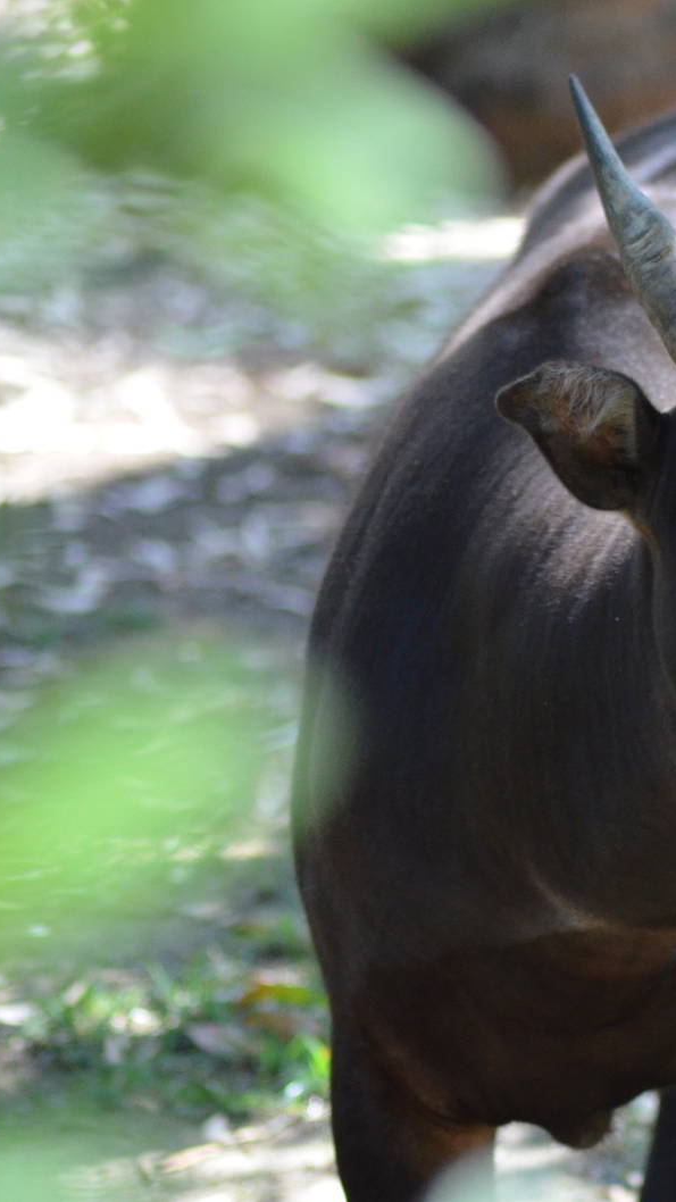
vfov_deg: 5.1
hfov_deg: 2.8
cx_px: 678
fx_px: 13609
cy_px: 601
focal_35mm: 427
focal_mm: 180
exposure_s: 1/500
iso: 2200
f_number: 4.5
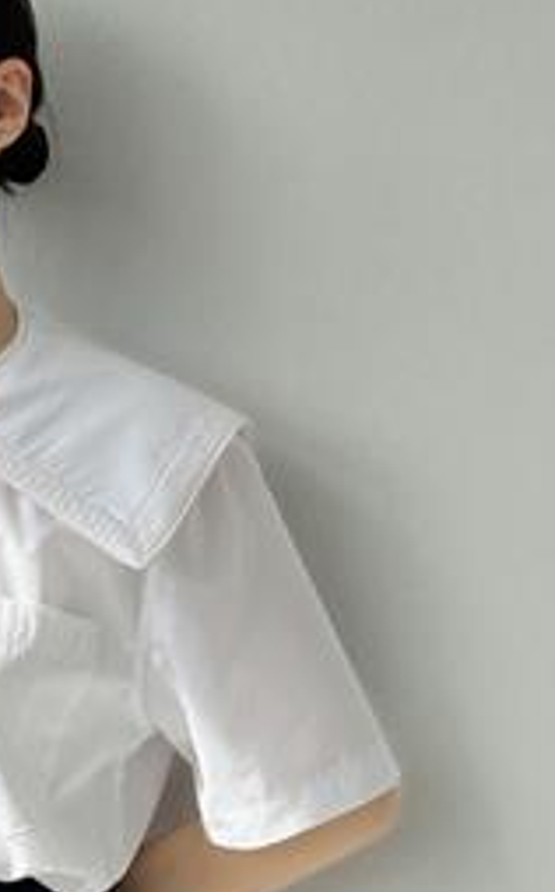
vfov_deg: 19.5
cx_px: -21
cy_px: 472
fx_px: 2598
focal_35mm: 107
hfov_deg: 12.0
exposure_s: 1/2415
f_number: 1.78
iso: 64
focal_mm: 6.76
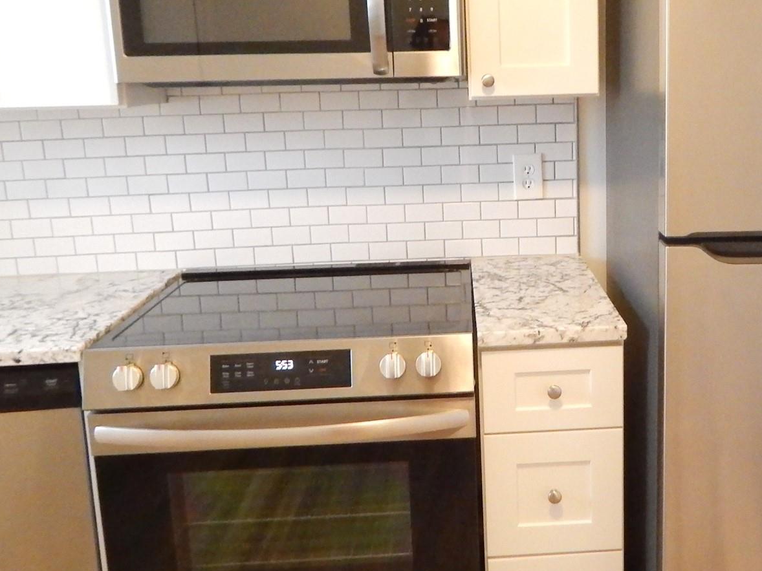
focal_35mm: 40
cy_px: 227
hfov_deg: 45.8
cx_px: 528
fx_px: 880
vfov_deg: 35.8
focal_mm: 4
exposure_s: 1/60
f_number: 3
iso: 1600
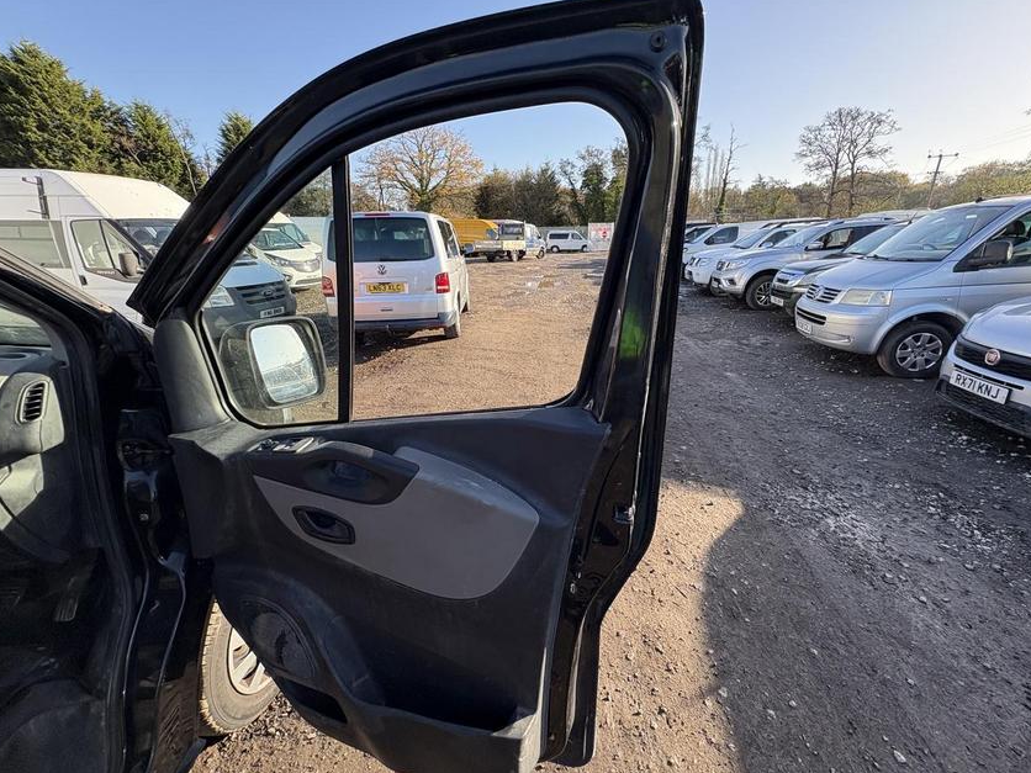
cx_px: 533
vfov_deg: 81.7
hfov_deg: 98.1
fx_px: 447
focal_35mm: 15
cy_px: 401
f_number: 2.2
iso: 64
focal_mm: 2.22
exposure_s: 1/418
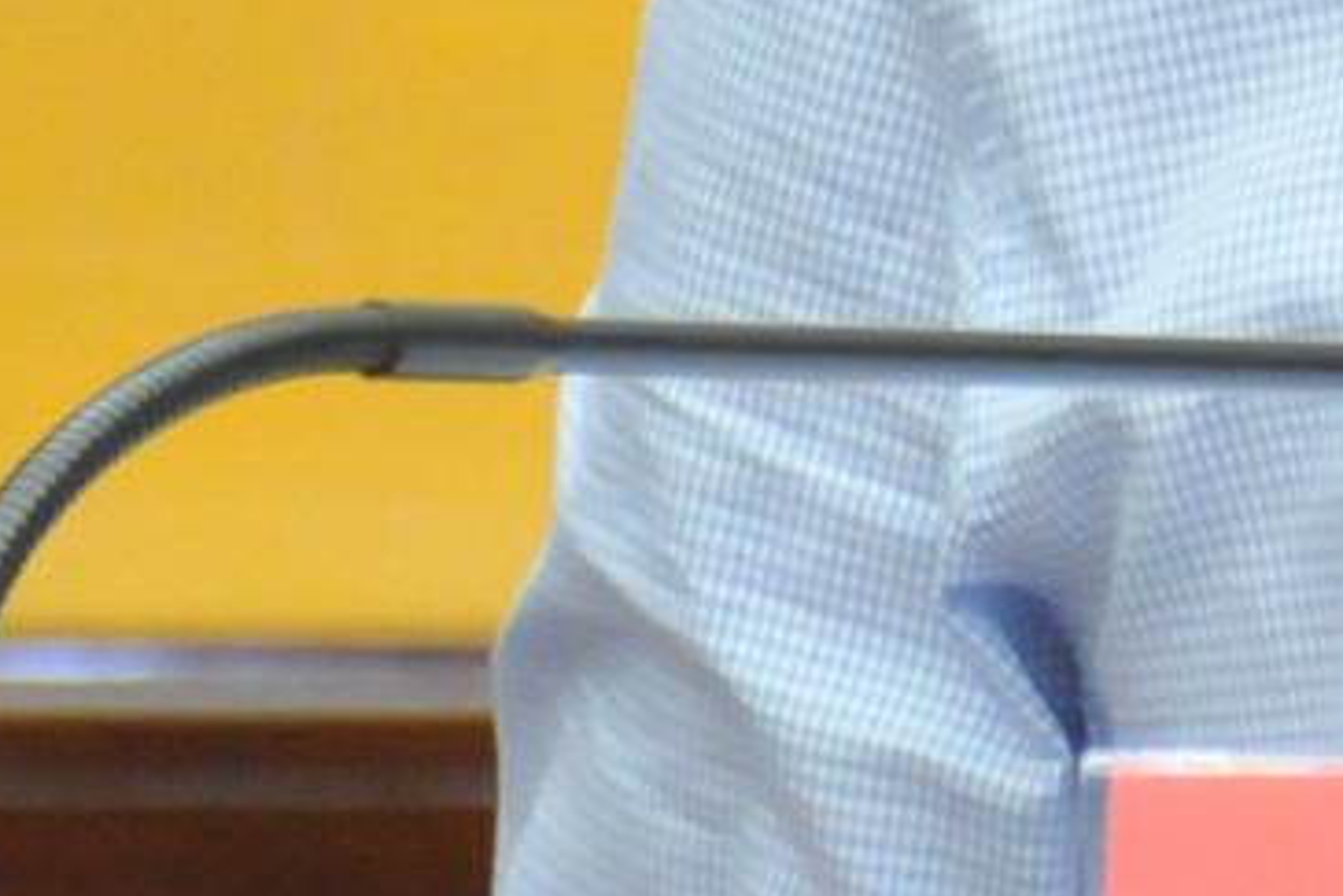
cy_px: -1123
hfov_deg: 3.5
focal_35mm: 591
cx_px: 2210
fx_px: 22055
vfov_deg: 2.3
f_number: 5
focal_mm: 70
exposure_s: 1/50
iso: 2000
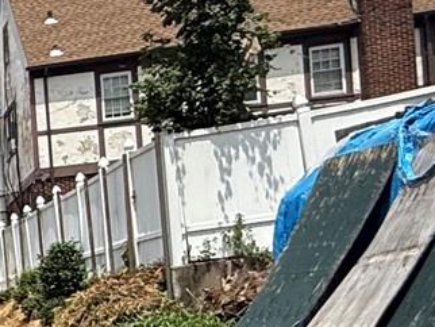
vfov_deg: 16.1
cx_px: -574
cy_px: 370
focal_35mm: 89
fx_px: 1119
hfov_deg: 14.9
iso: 50
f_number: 2.2
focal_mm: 2.22
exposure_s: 1/2506
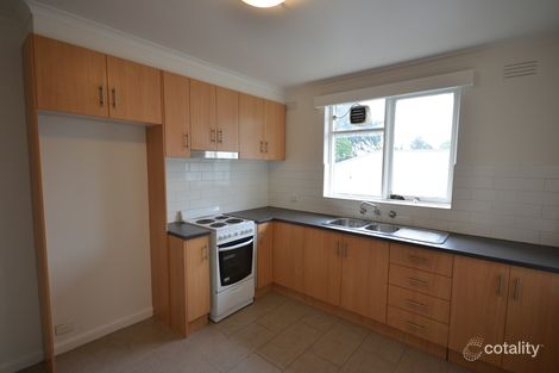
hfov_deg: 92.5
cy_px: 186
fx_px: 268
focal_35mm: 17
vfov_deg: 69.6
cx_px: 280
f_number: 5
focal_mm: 11.5
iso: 400
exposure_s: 1/100
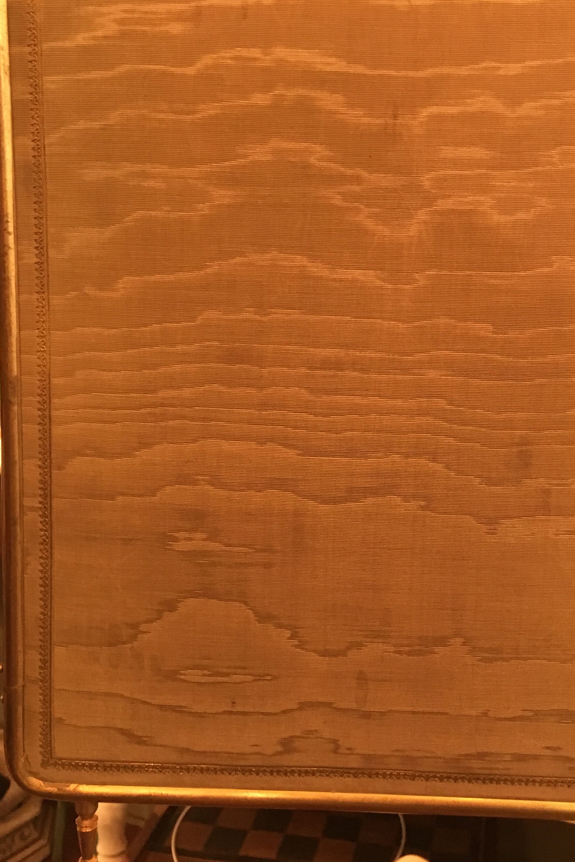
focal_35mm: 38
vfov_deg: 50.5
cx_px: 390
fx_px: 910
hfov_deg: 34.7
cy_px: 372
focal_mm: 4.15
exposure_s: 1/17
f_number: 2.2
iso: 200
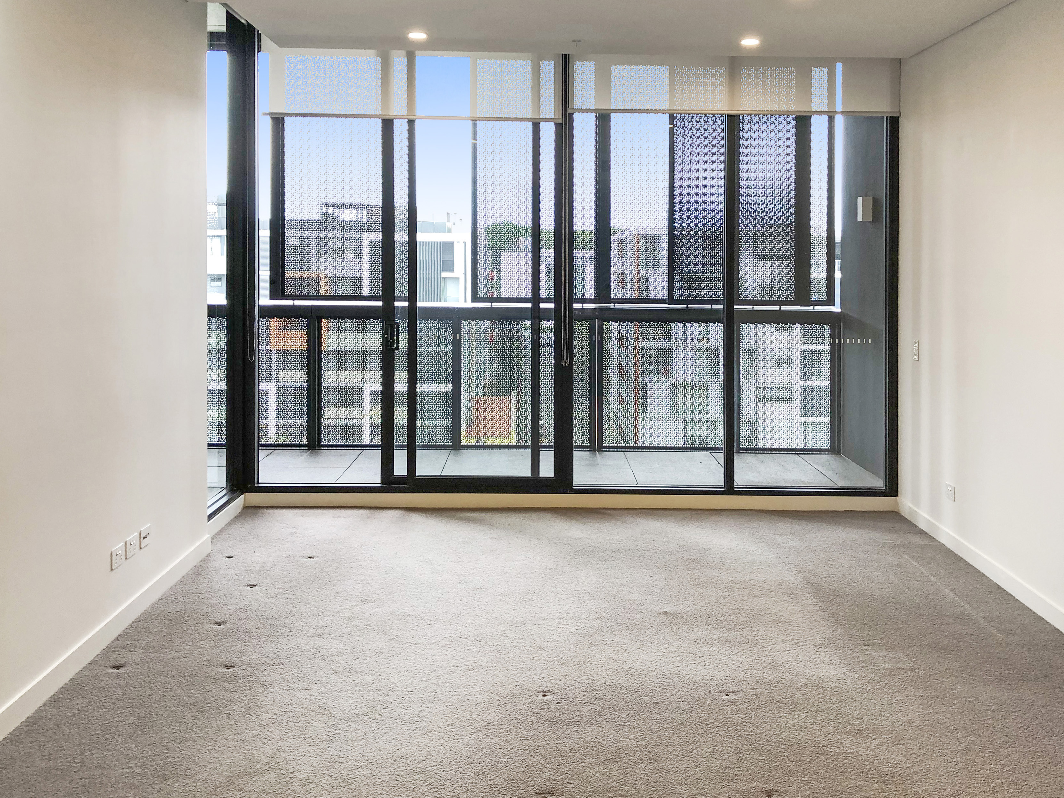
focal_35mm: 34
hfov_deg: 53.9
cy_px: 319
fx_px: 1045
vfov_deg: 41.6
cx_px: 553
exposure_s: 1/100
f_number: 1.8
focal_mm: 3.99
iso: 32
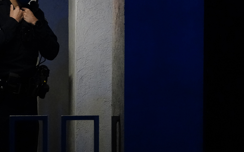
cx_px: 49
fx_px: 2520
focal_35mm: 379
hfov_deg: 5.5
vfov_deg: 3.5
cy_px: 8
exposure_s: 1/1000
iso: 12800
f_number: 5.6
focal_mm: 181
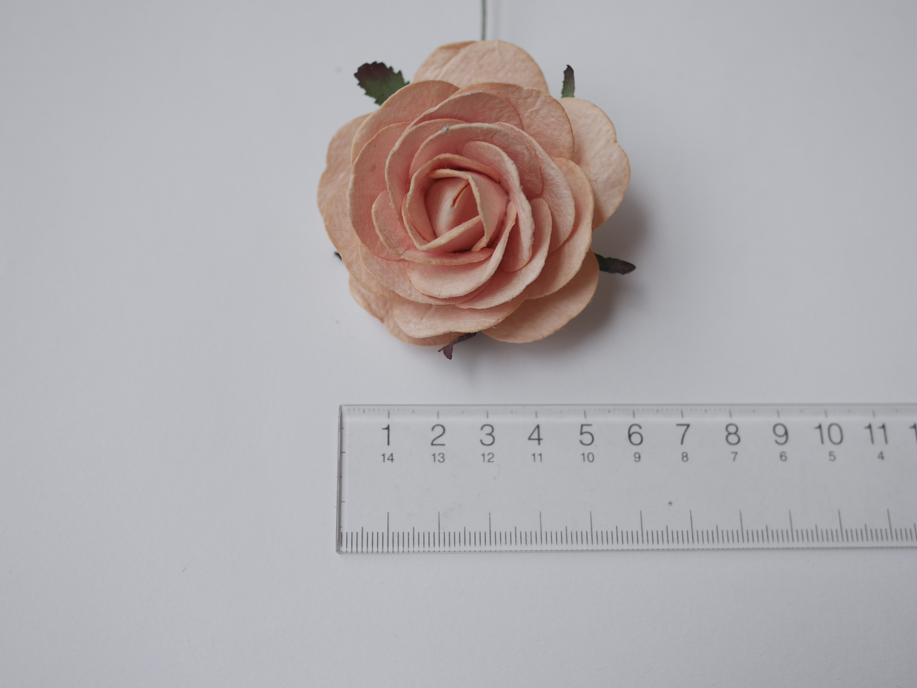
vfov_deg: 34.4
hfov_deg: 44.8
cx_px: 456
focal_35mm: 42
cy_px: 356
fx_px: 1113
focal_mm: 20
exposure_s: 1/250
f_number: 2.5
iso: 200
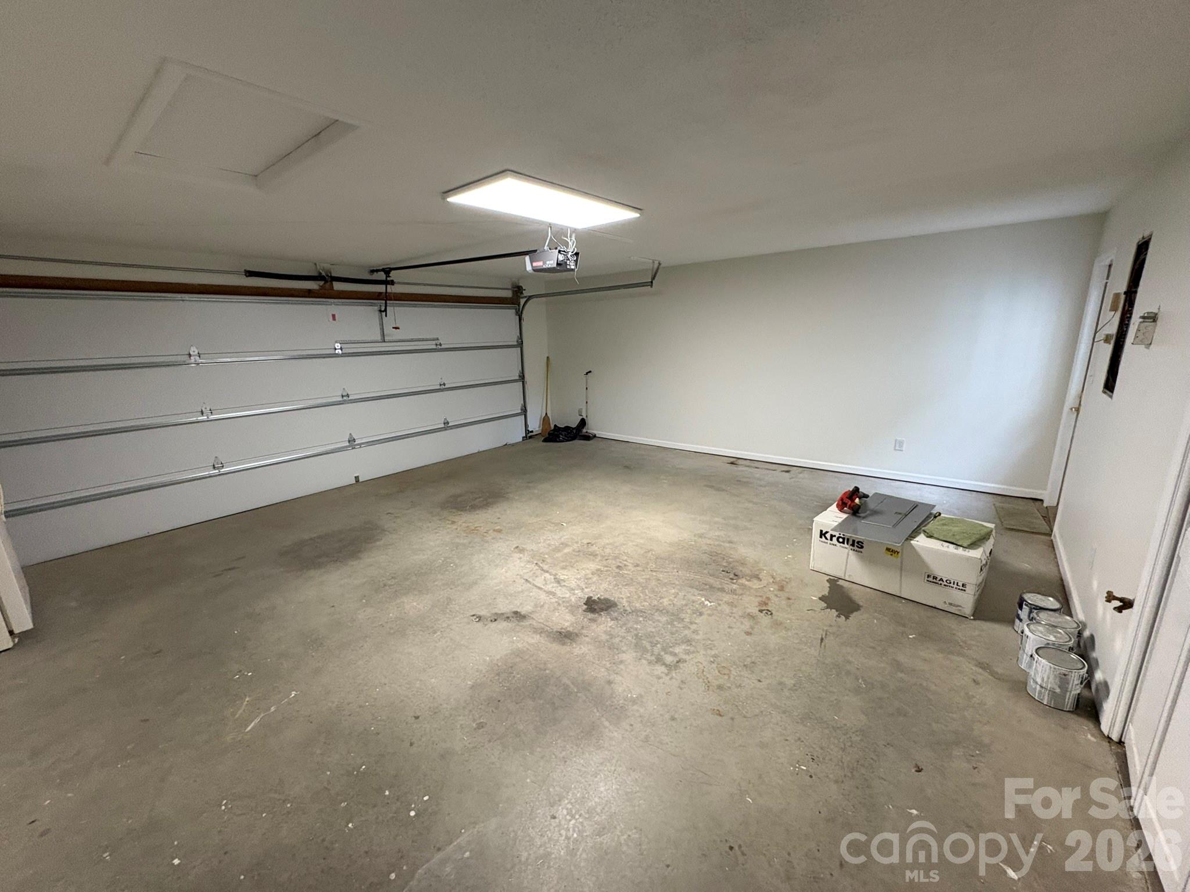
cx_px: 595
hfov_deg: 102.1
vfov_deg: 85.7
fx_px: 481
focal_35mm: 14
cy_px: 446
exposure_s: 1/60
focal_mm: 2.22
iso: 400
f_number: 2.2
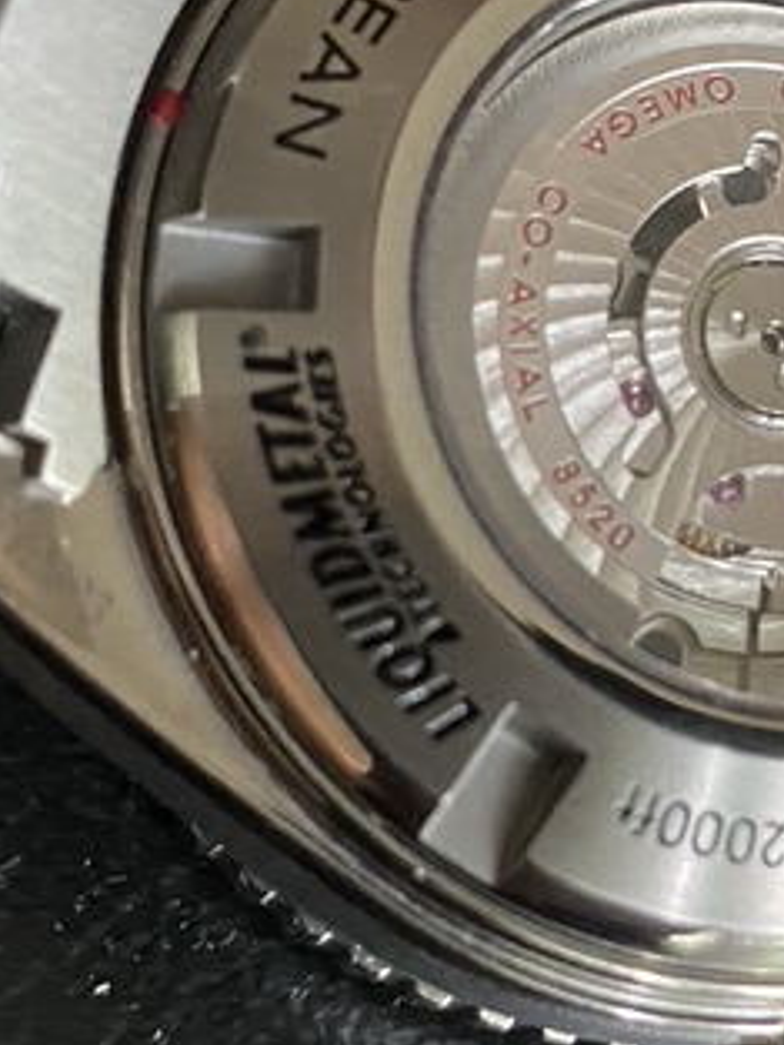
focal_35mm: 85
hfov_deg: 17.0
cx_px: 794
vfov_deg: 22.9
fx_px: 2565
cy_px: 357
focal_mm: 4.25
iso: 800
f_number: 1.8
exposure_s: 1/30
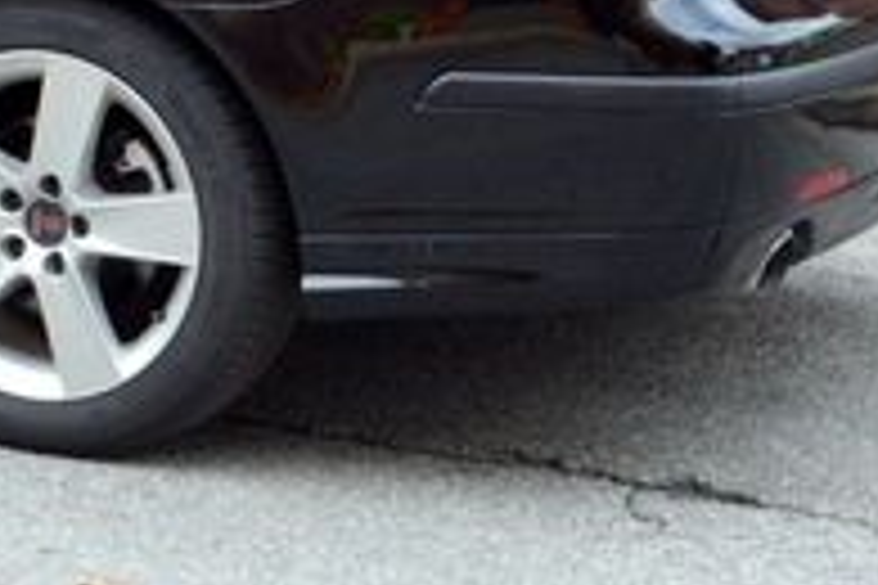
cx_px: -180
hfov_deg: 12.0
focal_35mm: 167
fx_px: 4073
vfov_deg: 8.2
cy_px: -40
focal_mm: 34
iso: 200
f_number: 6.3
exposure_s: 1/160
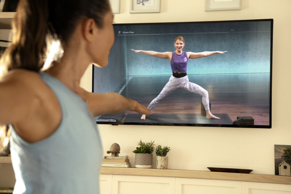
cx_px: 146
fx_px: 485
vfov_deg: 22.6
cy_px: 97
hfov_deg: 33.4
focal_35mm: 60
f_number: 5
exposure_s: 1/160
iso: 320
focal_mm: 60
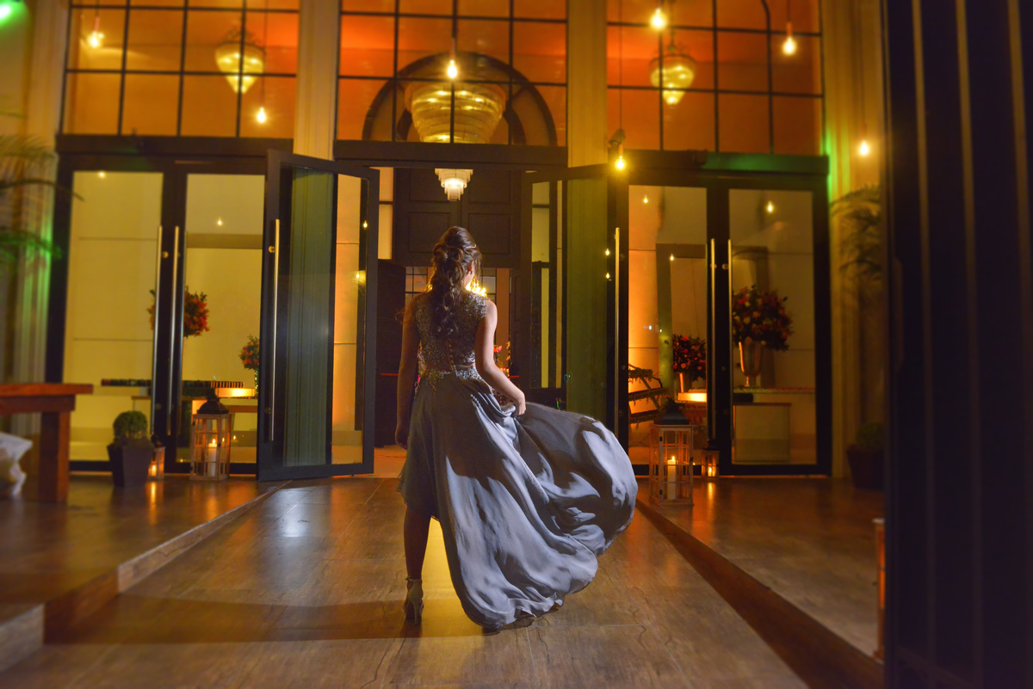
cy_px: 344
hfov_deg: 69.4
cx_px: 516
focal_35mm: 26
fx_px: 746
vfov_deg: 49.6
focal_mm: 26
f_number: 7.1
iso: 3200
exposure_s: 1/100
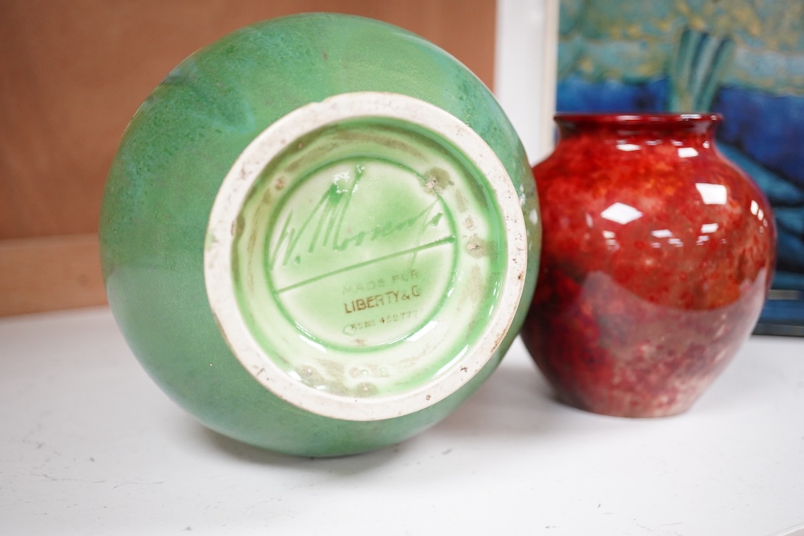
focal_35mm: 45
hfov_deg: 43.6
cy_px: 268
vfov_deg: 29.9
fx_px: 1005
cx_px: 402
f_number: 5.6
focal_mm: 30
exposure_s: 1/250
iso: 3200
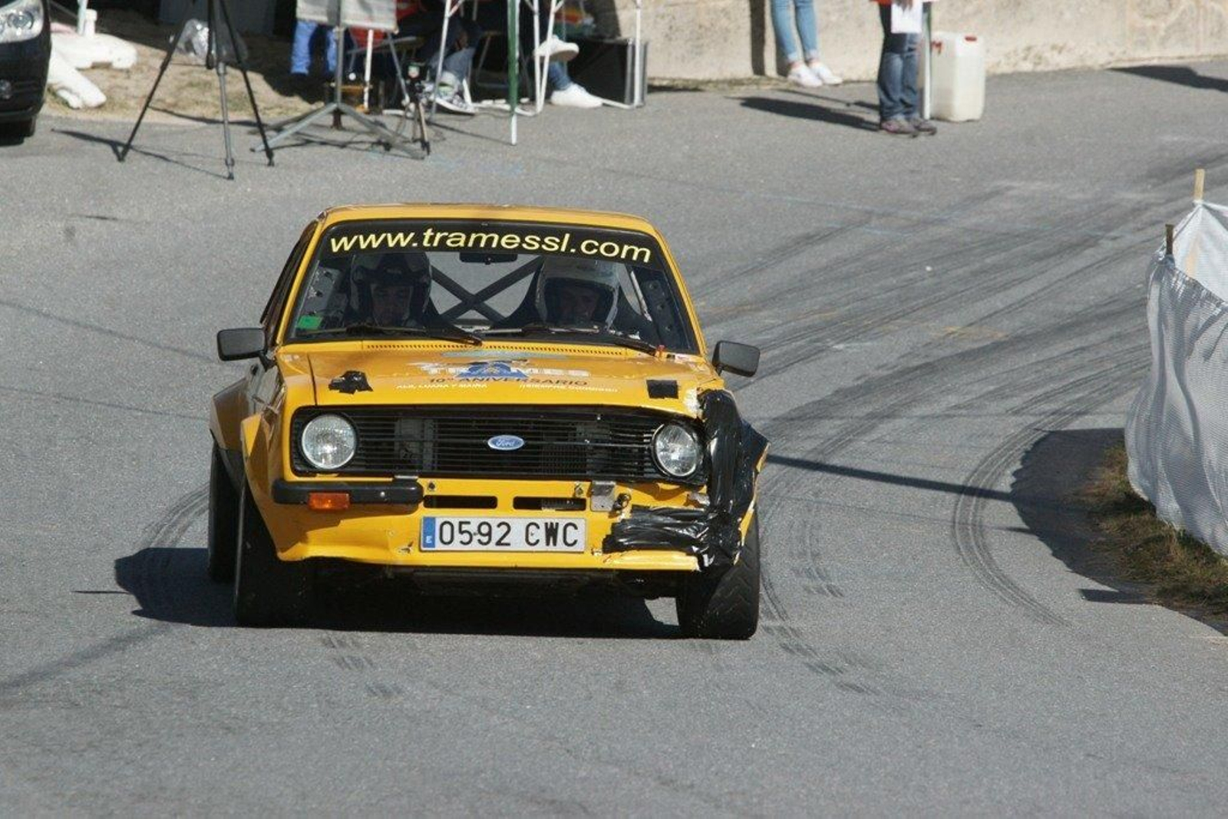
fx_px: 13645
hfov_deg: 5.2
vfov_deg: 3.4
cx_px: 614
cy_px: 410
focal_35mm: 400
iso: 800
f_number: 10
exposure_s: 1/1600
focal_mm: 400
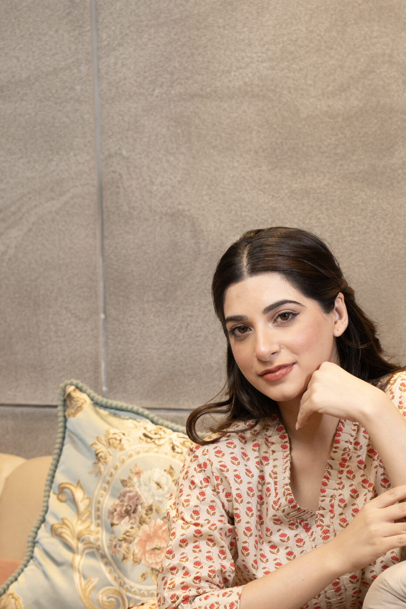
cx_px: 274
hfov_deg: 10.7
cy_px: 549
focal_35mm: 128
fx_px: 2164
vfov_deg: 15.8
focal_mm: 70
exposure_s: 1/100
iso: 200
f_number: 4.5
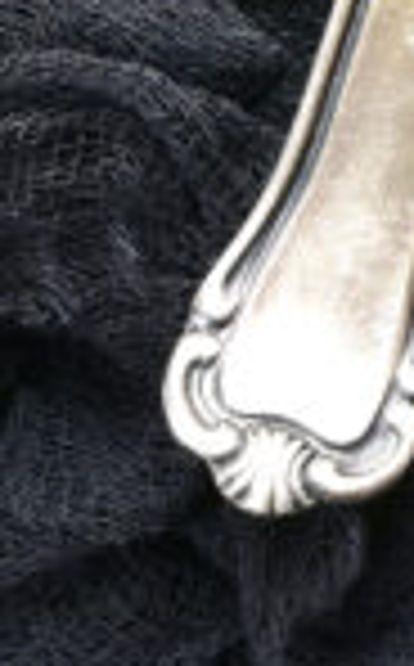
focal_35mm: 424
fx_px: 7684
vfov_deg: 4.9
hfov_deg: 3.0
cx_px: 1404
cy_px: -616
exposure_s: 1/4
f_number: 18
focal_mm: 60
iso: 400
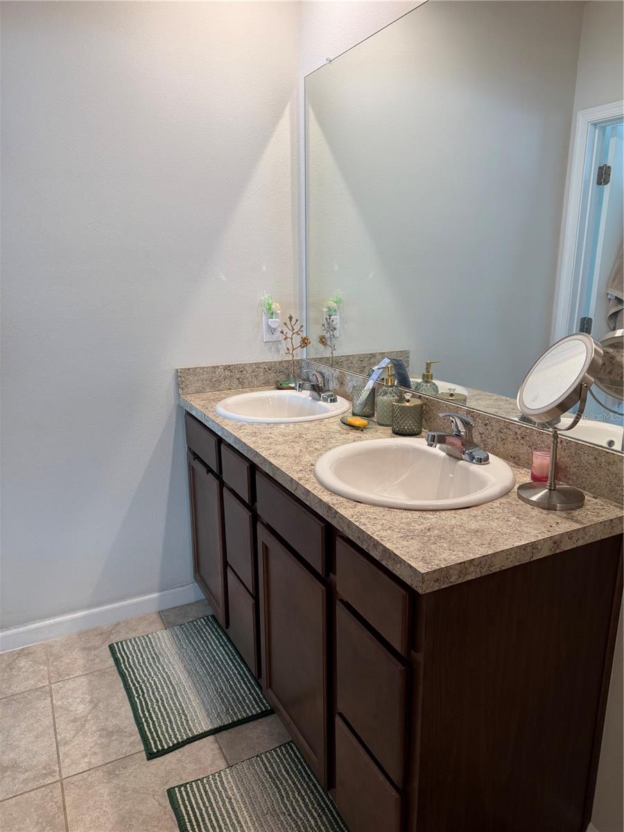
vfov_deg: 71.6
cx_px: 312
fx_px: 577
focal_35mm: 24
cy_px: 416
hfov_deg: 56.8
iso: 125
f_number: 1.78
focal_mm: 6.76
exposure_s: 1/120
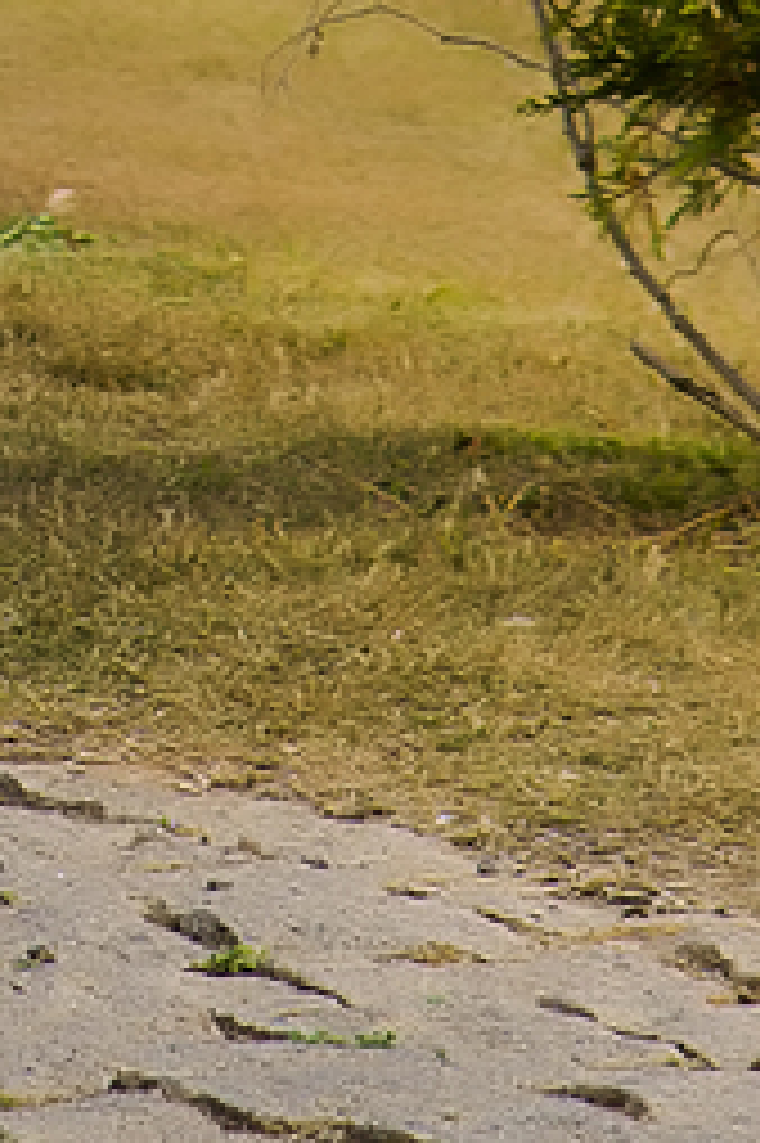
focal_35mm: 602
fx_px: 19088
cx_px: -1115
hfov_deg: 2.3
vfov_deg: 3.4
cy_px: -1670
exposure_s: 1/400
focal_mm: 85
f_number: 5
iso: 500
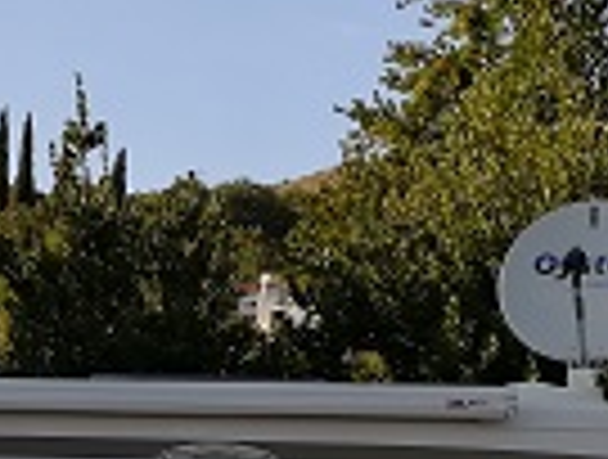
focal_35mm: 96
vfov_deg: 15.1
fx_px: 1691
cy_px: 506
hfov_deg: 19.6
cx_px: -45
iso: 50
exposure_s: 1/557
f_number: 2.2
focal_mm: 3.83
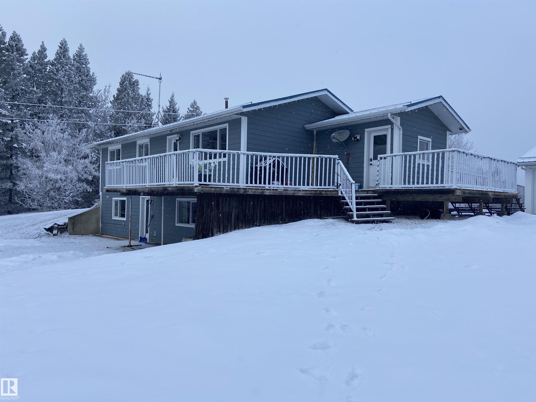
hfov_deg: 67.3
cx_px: 268
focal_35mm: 26
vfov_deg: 53.1
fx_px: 403
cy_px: 201
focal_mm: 4.25
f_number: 1.8
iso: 32
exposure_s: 1/1206
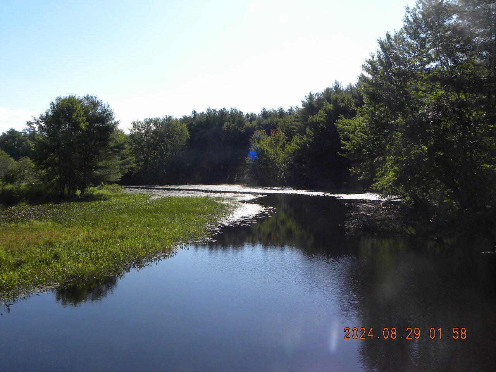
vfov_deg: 42.9
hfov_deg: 55.4
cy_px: 186
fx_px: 473
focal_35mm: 33
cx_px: 248
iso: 64
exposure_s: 1/279
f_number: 5
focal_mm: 5.9
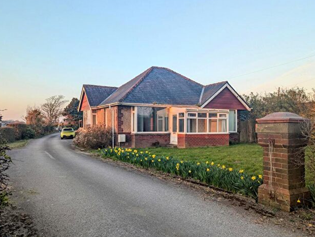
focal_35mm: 27
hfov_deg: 65.2
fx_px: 246
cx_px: 147
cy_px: 126
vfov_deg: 51.4
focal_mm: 6.81
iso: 47
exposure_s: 1/188
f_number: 1.85
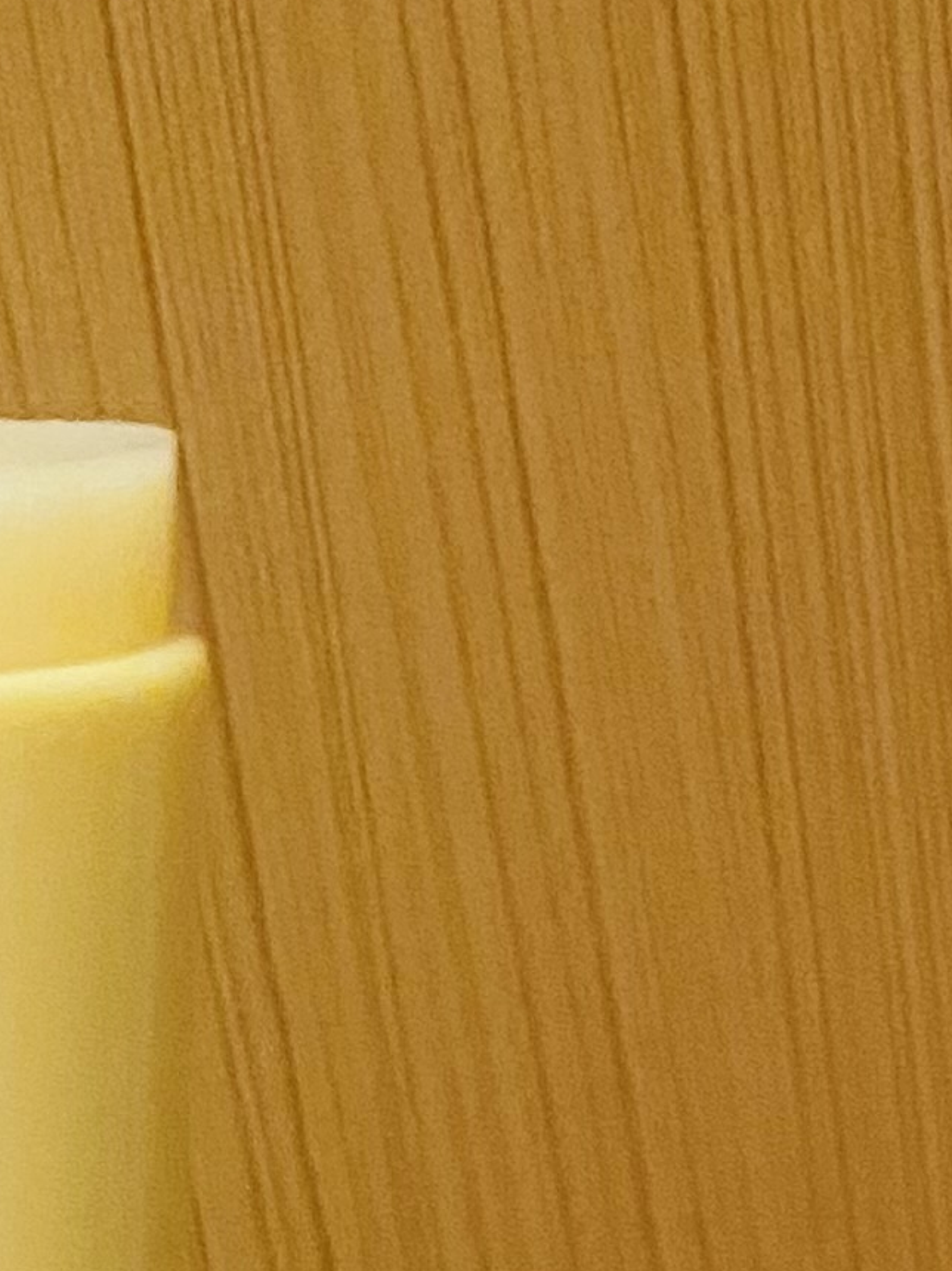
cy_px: 2819
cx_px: -495
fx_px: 4475
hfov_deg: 11.6
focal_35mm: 122
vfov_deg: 13.1
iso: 250
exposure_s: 1/50
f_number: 1.8
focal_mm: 4.25
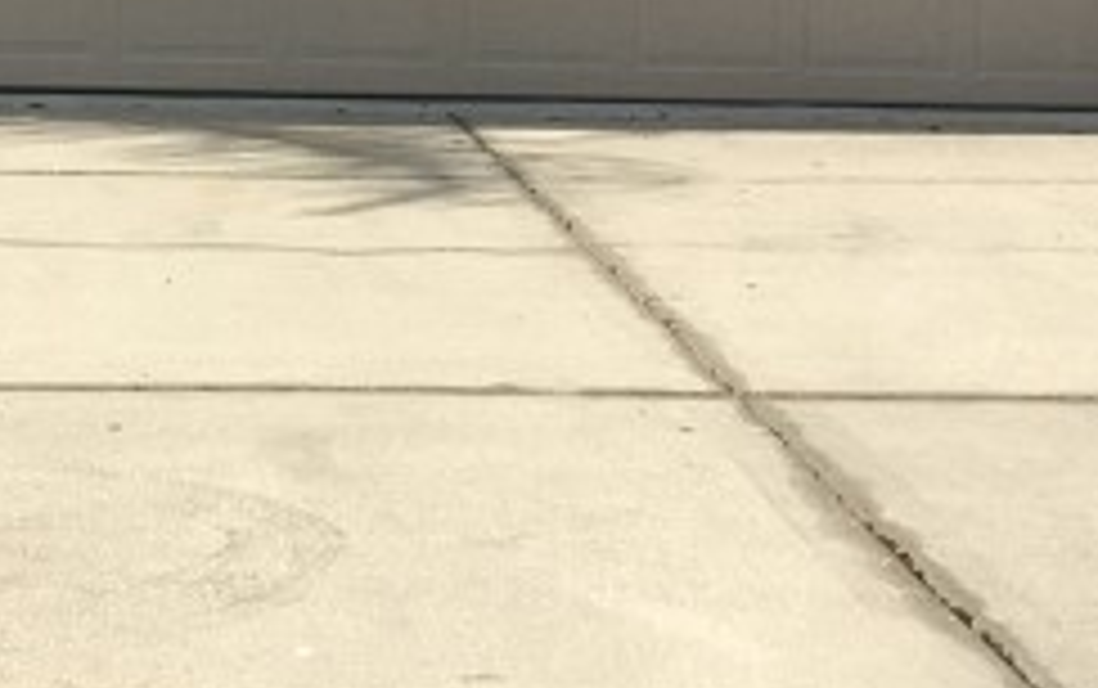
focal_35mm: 129
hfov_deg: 16.0
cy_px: -220
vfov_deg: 10.0
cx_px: 194
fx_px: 3864
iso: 25
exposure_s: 1/2262
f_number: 2.2
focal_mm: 4.15
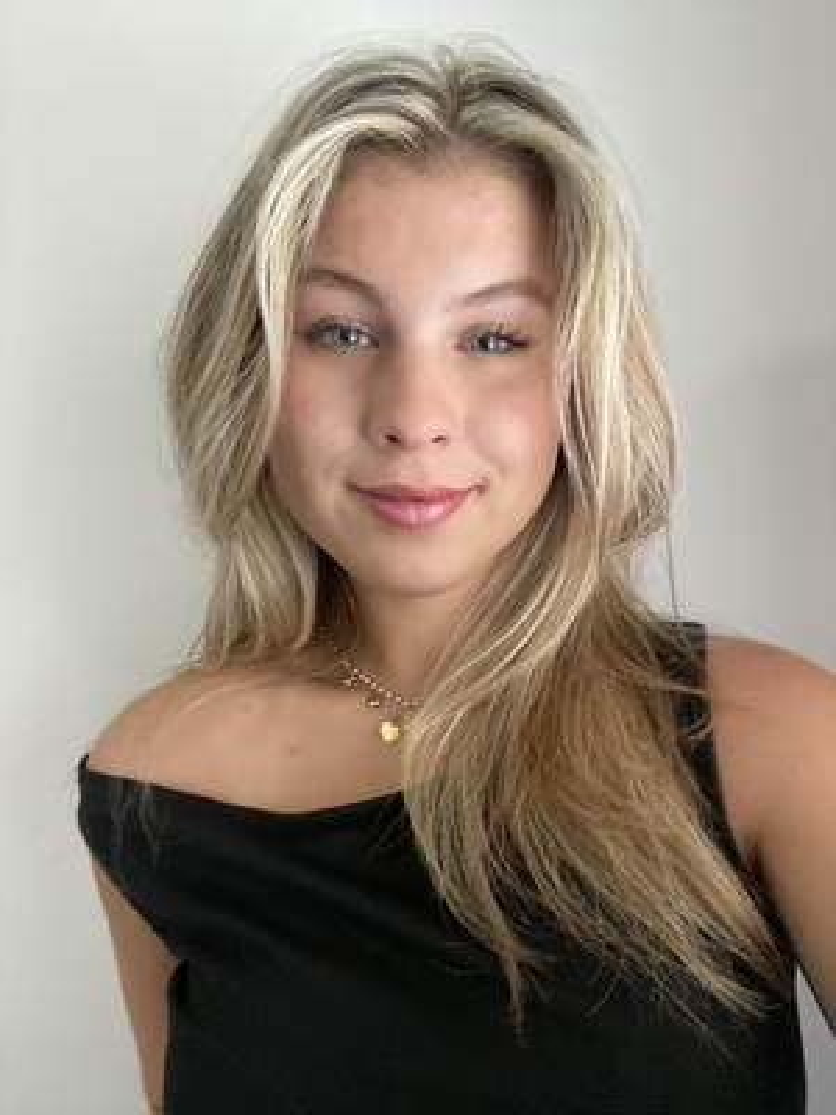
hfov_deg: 58.9
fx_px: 741
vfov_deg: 73.9
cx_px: 418
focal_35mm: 23
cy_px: 558
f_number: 2.2
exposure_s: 1/59
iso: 400
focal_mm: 2.71
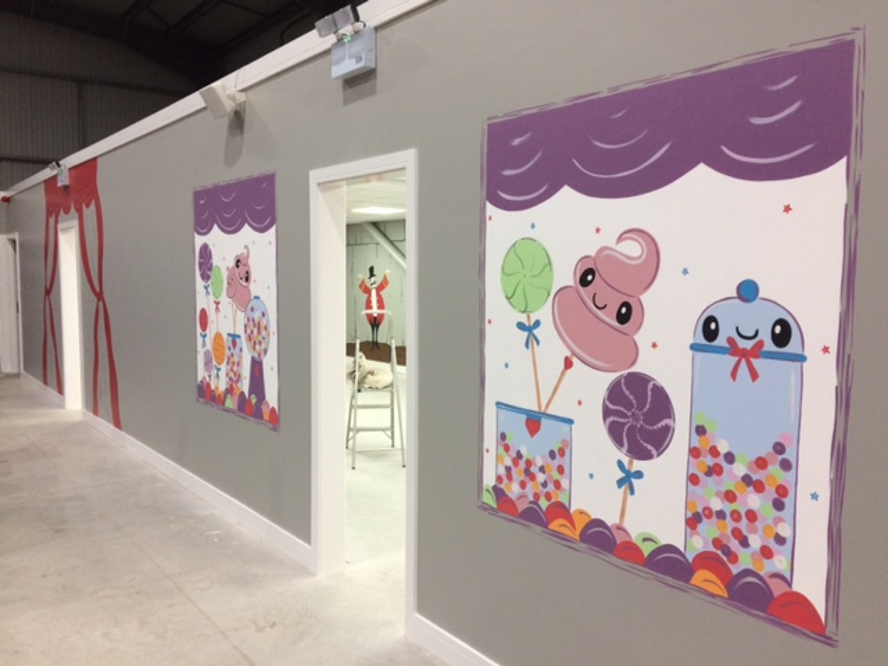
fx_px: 744
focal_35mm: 29
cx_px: 444
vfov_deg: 48.2
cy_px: 333
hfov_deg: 61.7
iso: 64
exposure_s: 1/33
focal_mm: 4.15
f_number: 2.2
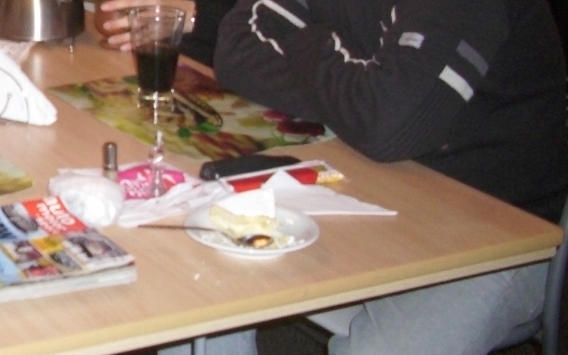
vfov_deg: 16.4
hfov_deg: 24.6
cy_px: -2
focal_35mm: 78
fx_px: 1207
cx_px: -68
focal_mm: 6.2
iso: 200
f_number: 2.8
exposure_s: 1/30
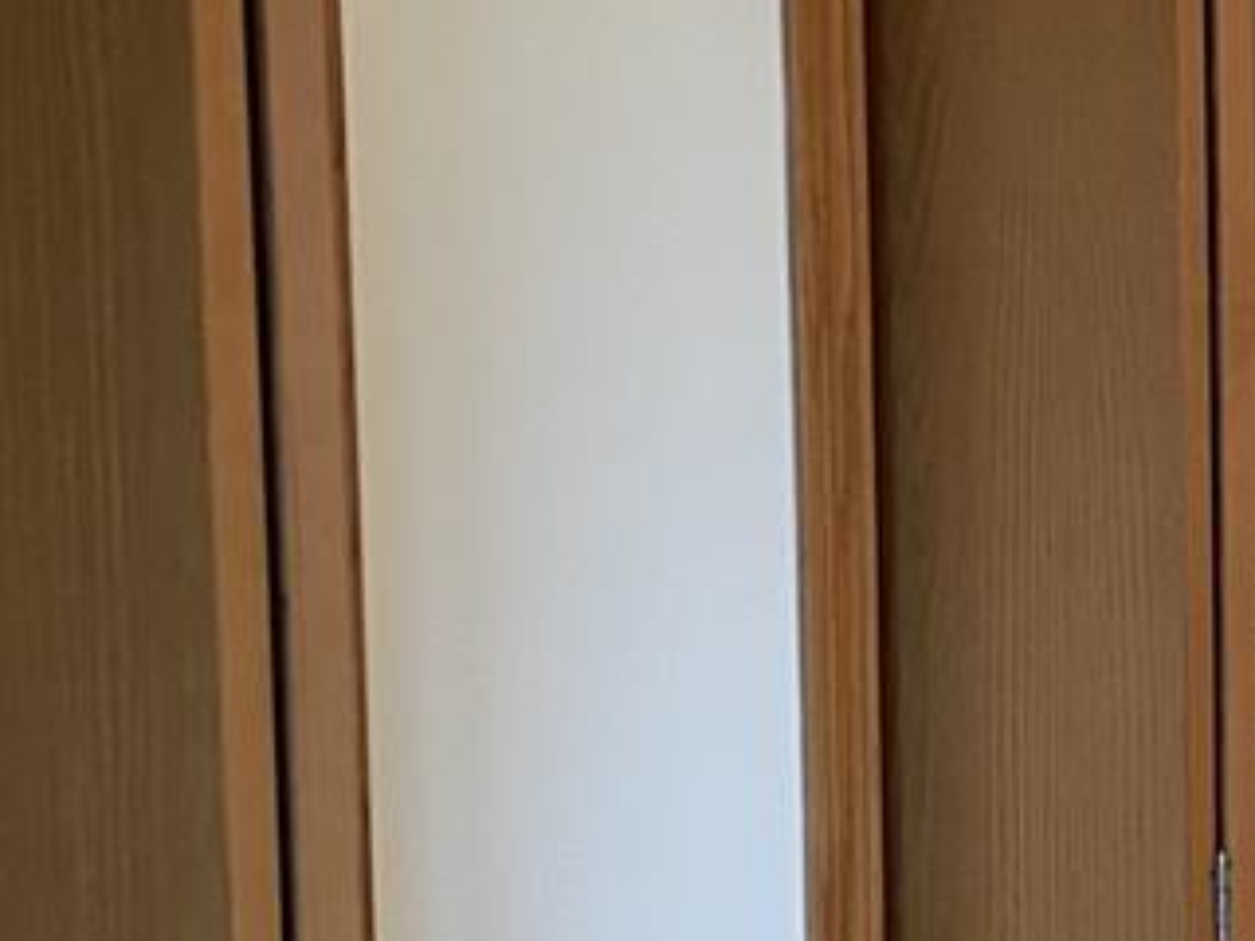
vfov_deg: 14.2
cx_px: 2000
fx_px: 3771
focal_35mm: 104
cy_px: 714
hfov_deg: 16.8
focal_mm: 4.2
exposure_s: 1/60
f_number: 1.6
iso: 250
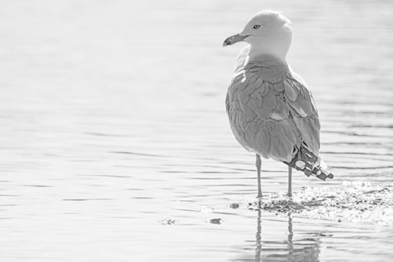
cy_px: 128
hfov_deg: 1.7
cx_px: 199
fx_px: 13557
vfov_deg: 1.1
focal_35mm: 1242
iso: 1600
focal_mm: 1200
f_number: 13
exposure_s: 1/2500
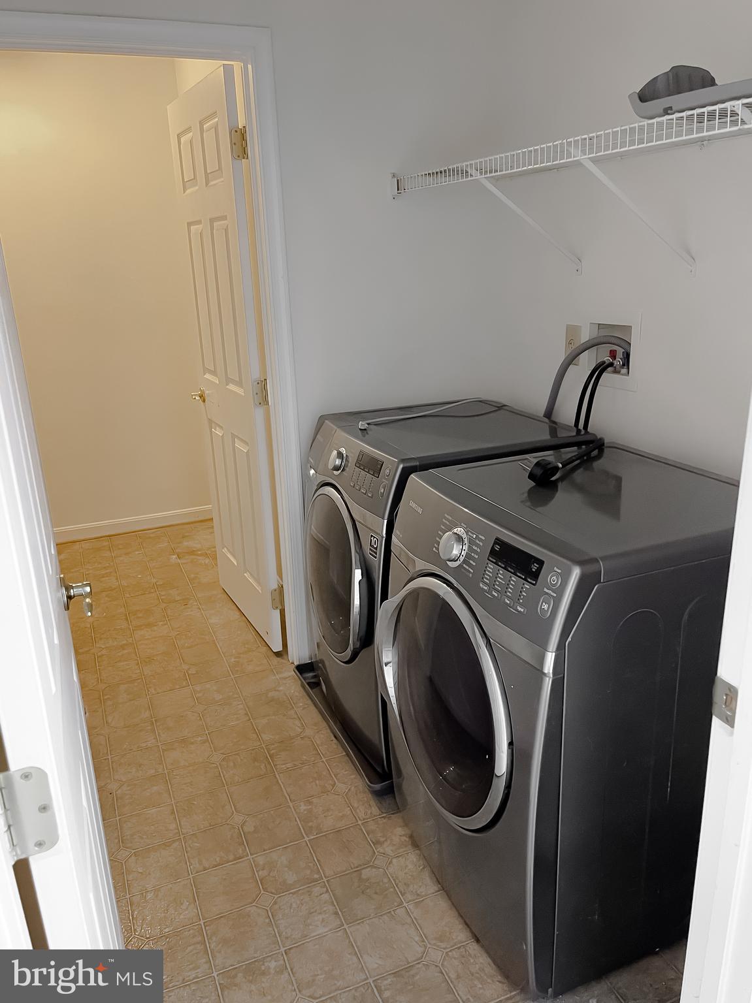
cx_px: 376
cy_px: 502
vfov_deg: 69.4
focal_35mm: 25
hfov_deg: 54.9
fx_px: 725
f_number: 1.6
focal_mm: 5.1
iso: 640
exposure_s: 1/30
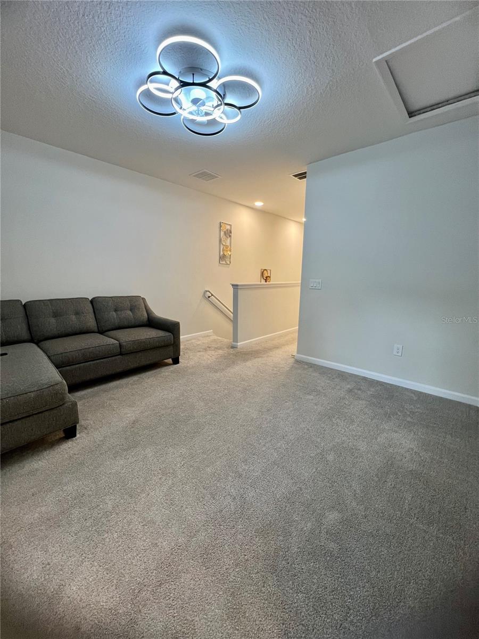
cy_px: 320
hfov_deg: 89.9
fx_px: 240
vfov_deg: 106.2
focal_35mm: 13
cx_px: 240
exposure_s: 1/60
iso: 160
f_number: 1.8
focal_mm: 1.57
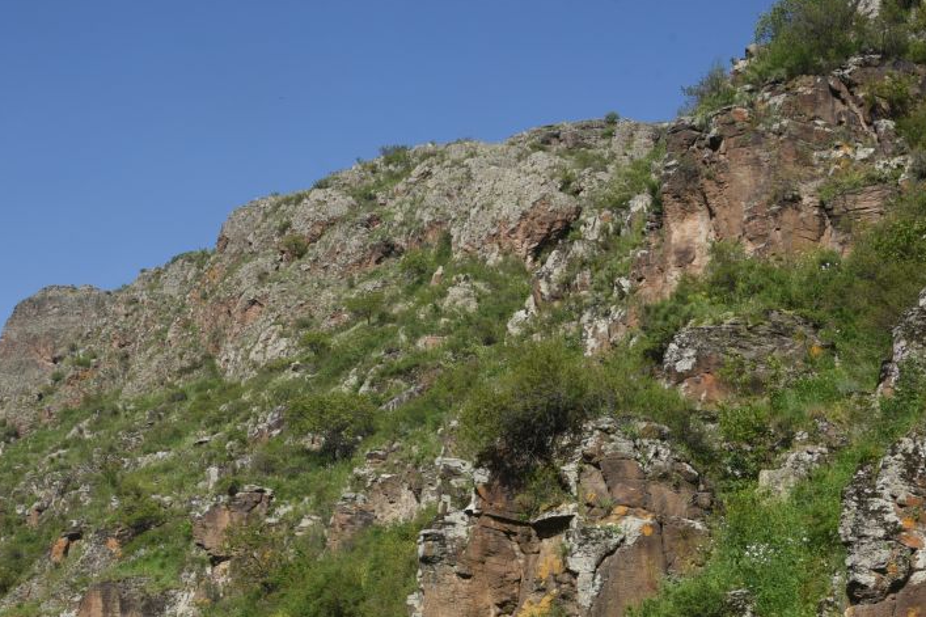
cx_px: 470
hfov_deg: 22.1
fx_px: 2366
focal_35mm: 92
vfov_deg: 14.7
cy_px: 517
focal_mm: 50
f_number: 13
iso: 125
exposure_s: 1/125
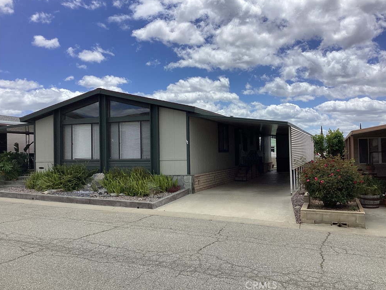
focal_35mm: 32
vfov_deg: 44.2
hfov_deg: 56.8
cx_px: 197
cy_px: 141
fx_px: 357
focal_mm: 3.3
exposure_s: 1/2146
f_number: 2.4
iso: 25
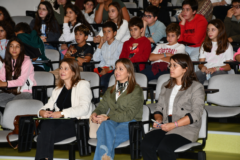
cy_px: 80
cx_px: 120
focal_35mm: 135
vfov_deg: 10.2
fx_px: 900
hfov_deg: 15.2
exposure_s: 1/80
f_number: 7.1
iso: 400
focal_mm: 90
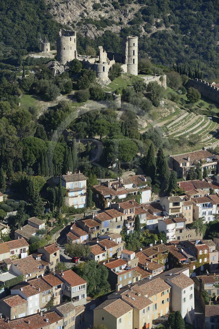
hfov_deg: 11.2
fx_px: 1114
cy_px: 164
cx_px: 110
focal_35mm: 122
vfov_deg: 16.8
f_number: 9
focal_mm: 122
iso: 800
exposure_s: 1/1250
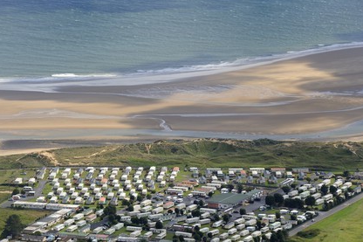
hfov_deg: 10.2
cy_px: 121
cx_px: 182
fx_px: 2036
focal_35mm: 202
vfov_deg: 6.8
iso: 400
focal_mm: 200
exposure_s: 1/640
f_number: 10
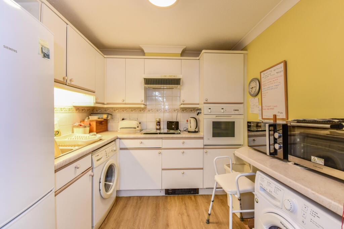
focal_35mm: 15
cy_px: 114
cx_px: 172
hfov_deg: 100.4
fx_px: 143
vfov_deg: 77.3
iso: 400
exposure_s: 1/8
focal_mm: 10
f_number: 8
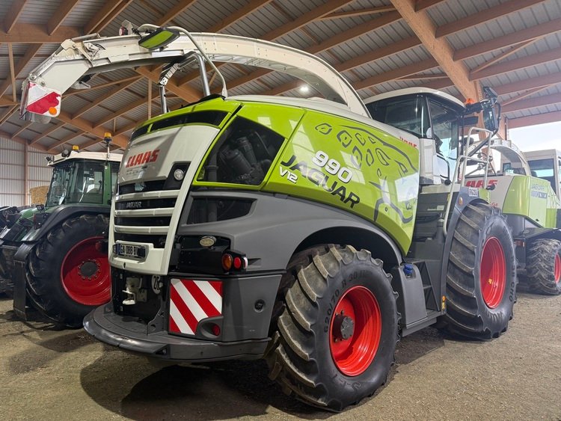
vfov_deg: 56.8
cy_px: 210
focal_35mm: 24
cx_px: 280
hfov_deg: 71.6
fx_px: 389
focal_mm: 6.76
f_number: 1.78
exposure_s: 1/100
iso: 200
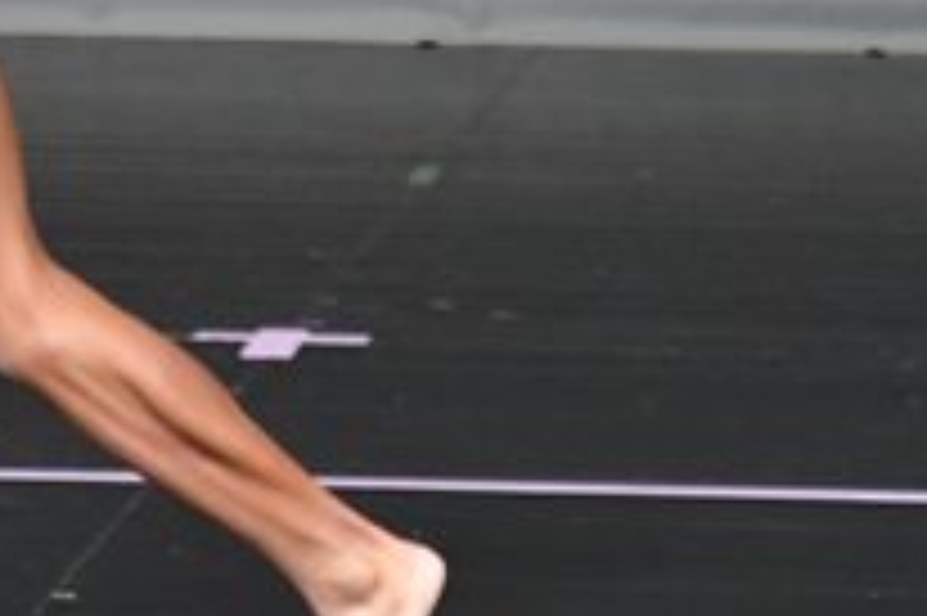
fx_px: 33370
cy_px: -148
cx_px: 29
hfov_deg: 1.6
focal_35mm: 1297
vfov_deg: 1.1
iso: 4000
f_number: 5.6
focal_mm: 230
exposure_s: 1/400
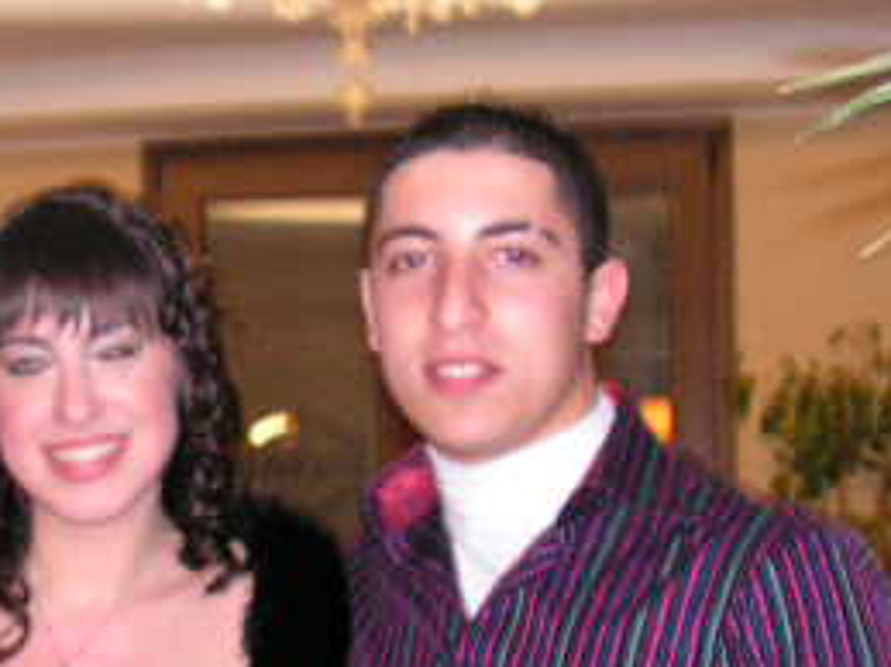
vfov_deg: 16.3
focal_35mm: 89
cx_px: 79
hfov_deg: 21.5
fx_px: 2290
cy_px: 626
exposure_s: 1/40
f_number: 3.2
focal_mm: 6
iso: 200
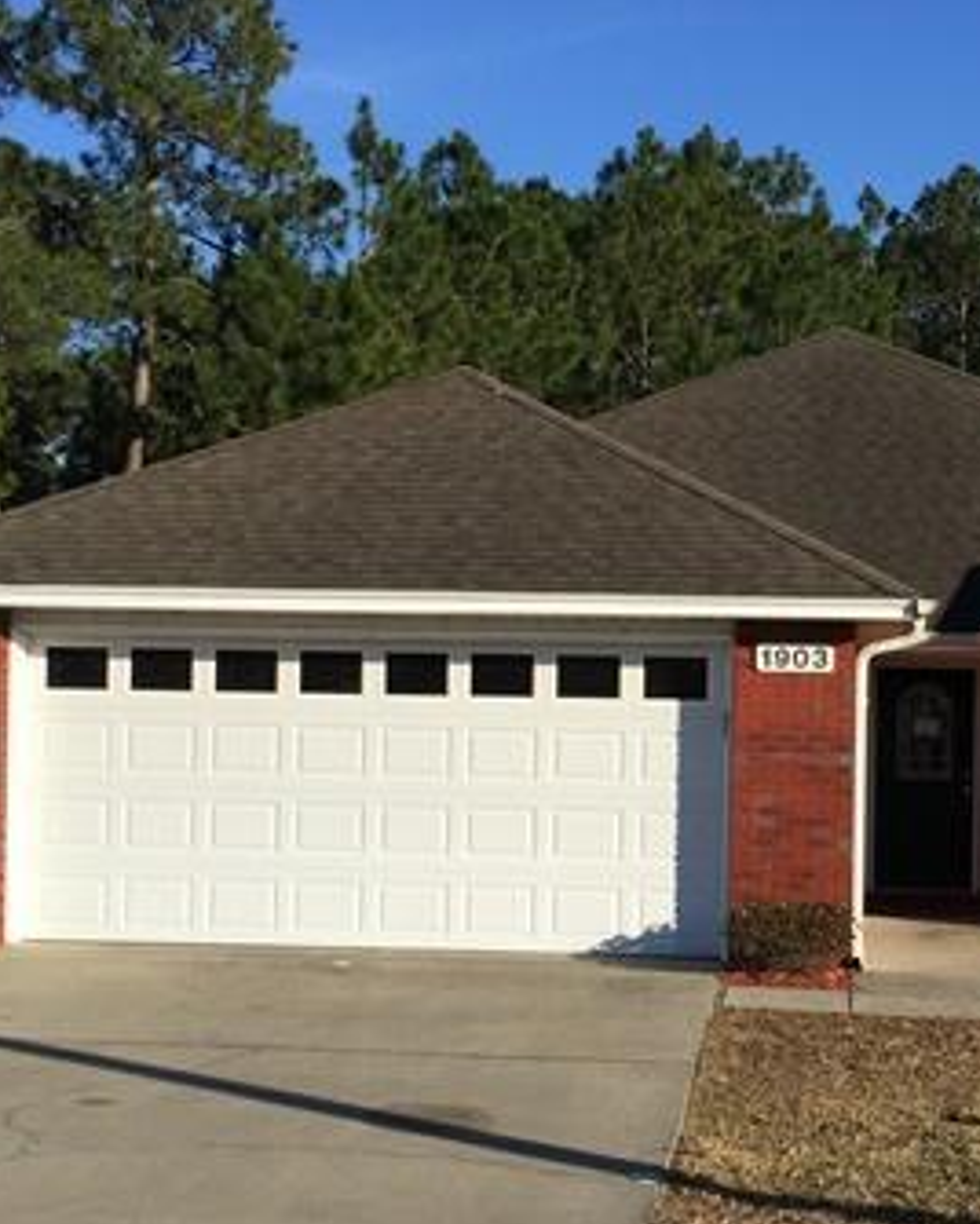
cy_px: 727
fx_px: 1958
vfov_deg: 34.6
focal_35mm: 54
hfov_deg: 27.9
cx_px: 684
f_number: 2.2
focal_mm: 4.15
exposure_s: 1/2198
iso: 32
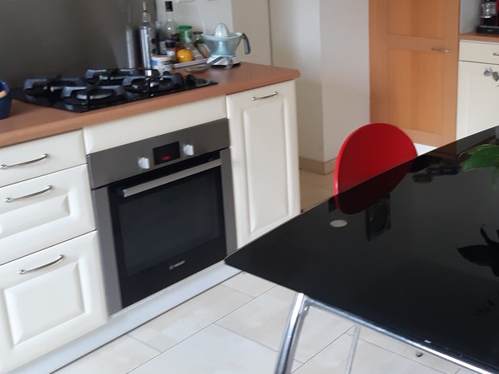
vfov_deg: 32.0
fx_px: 649
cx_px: 388
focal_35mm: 45
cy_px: 142
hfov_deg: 40.6
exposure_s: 1/50
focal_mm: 3.92
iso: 200
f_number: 1.7
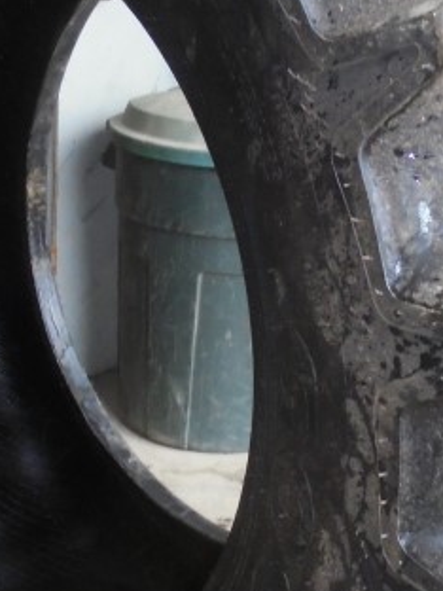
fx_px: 1365
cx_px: 248
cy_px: 316
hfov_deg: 18.4
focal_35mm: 80
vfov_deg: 24.4
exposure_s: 1/50
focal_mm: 4.6
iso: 160
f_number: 3.5
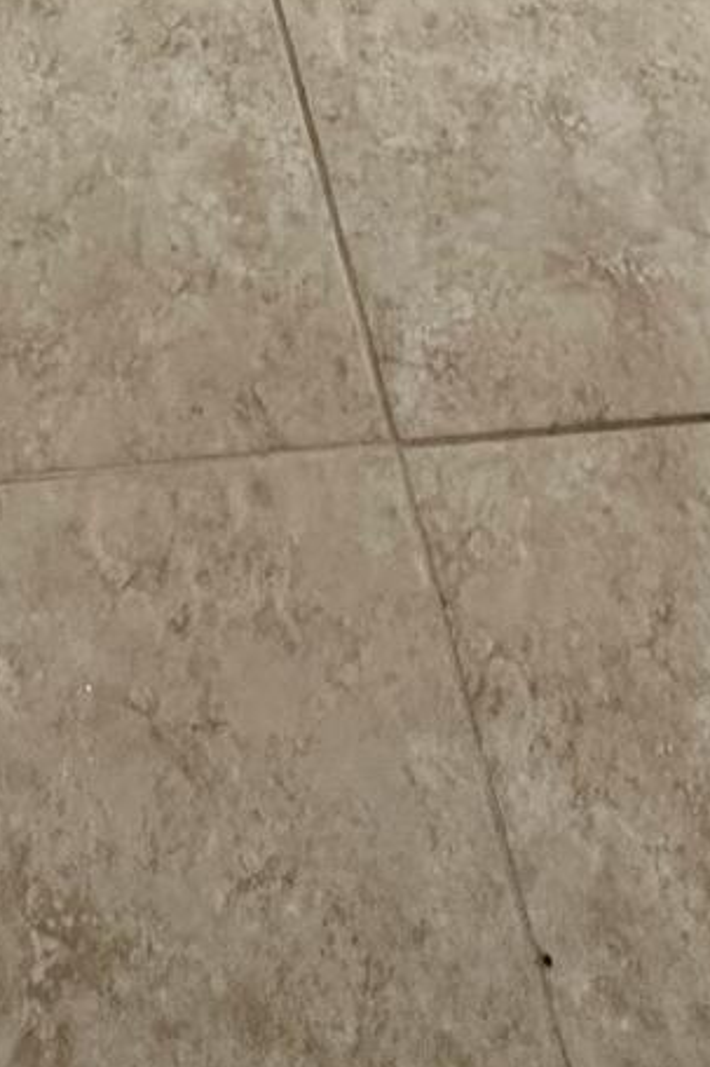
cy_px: -1025
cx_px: -21
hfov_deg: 20.5
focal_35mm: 64
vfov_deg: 19.4
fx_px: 1895
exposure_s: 1/106
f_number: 2.2
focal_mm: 2.22
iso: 250
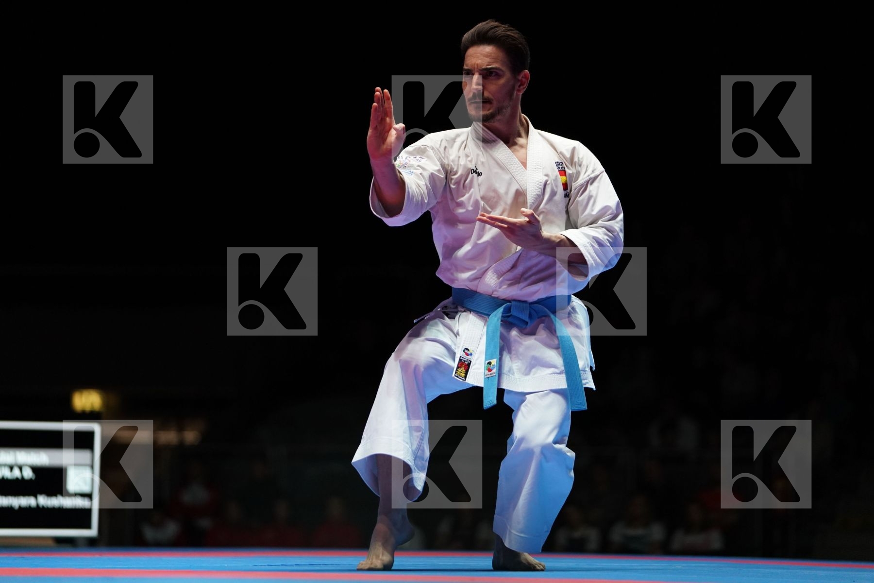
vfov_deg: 9.8
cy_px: 292
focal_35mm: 140
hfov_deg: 14.7
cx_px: 437
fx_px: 3399
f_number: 2.8
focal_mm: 140
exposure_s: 1/500
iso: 2500
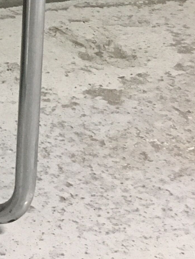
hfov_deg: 10.5
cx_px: -220
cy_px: -92
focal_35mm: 127
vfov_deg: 14.7
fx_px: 954
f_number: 2.2
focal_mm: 4.15
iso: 200
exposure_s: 1/25
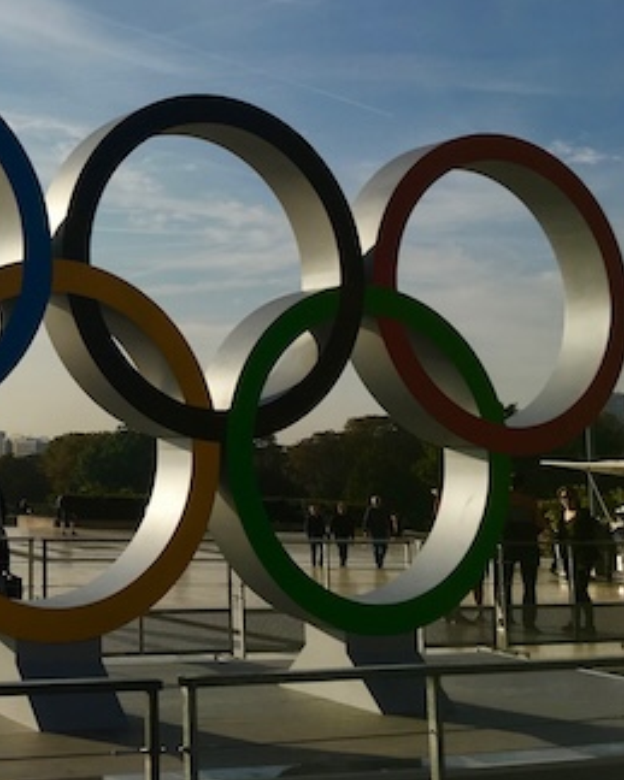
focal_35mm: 56
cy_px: 221
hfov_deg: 24.8
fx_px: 1293
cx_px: -104
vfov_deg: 33.1
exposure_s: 1/2849
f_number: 2.2
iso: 25
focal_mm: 4.2
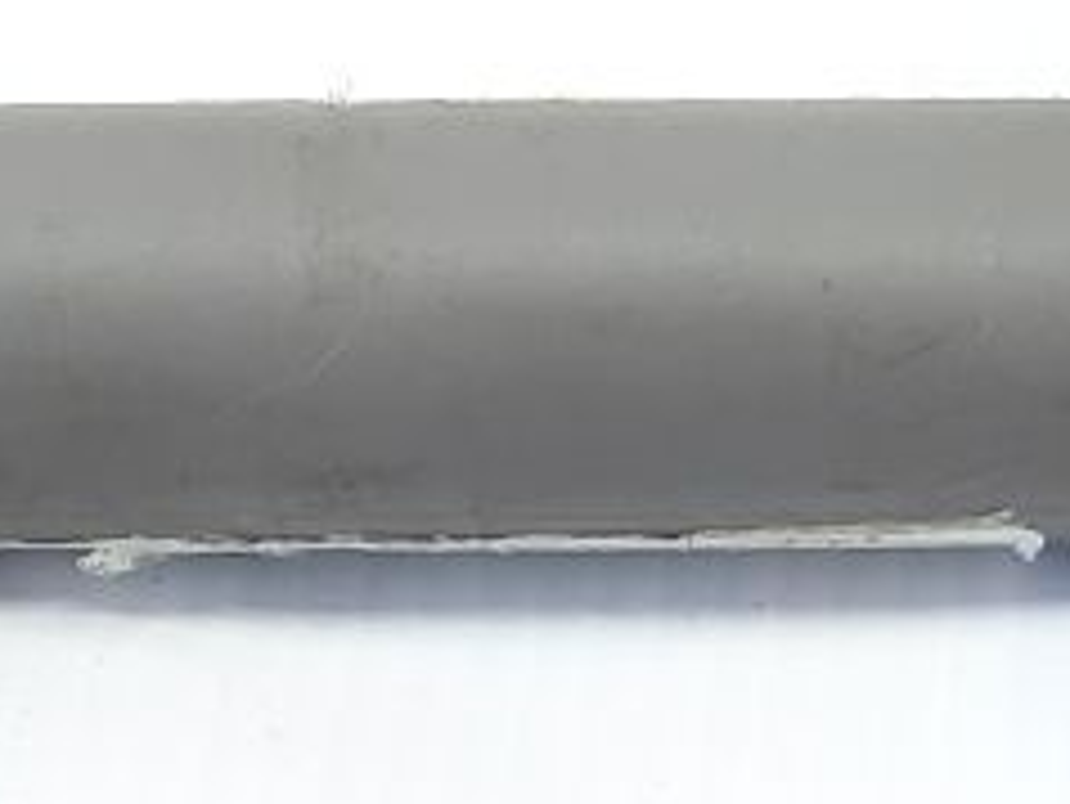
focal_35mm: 126
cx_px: 499
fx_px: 3899
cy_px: 647
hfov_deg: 15.6
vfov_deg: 11.7
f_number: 2
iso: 80
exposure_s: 1/50
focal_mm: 4.6
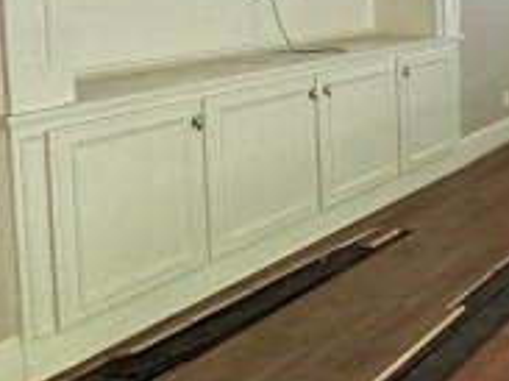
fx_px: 720
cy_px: 6
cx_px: 887
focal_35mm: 49
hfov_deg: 23.2
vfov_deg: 28.0
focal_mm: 2.22
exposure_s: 1/60
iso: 400
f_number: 2.2
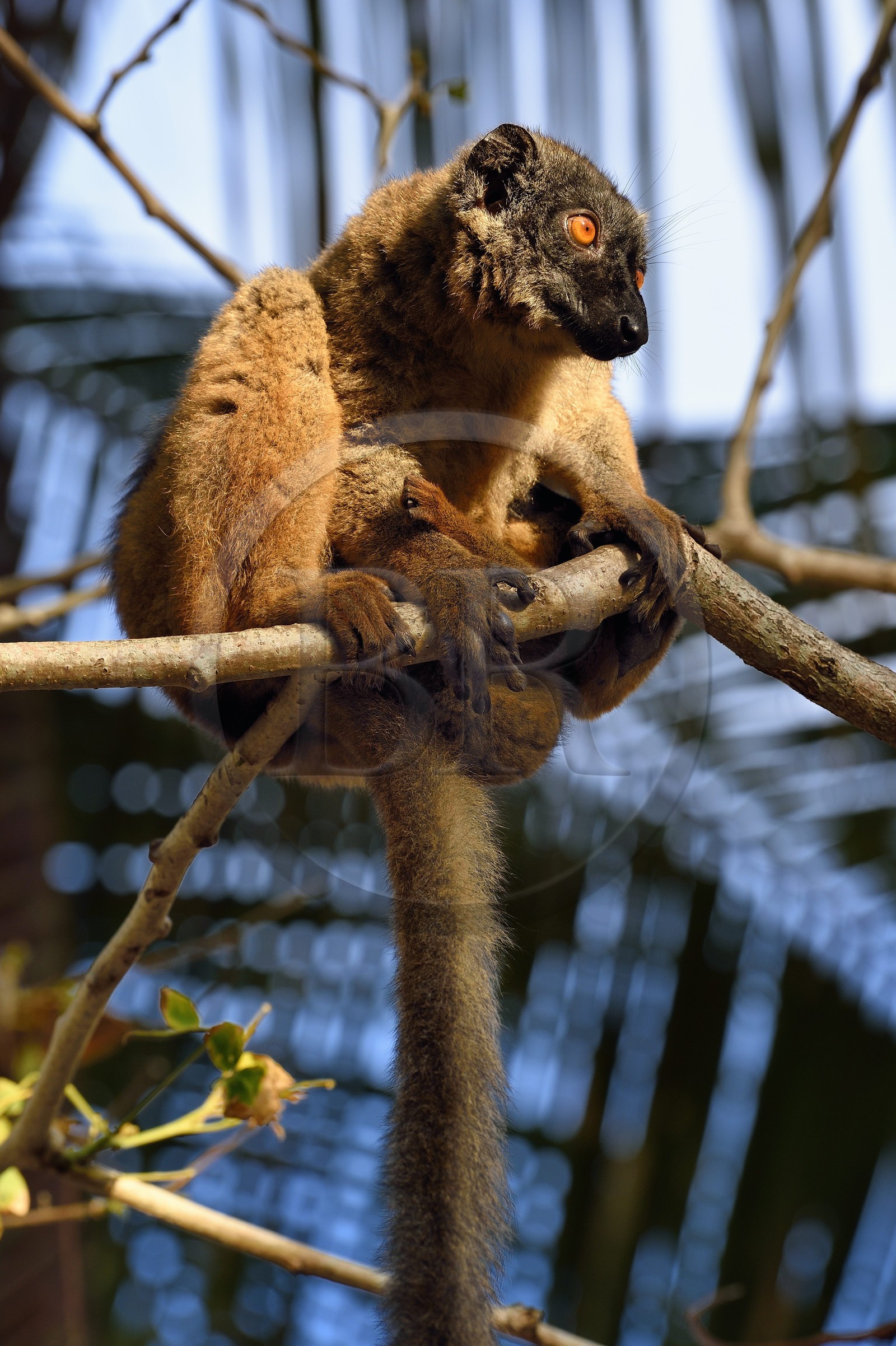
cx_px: 448
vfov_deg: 10.3
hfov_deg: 6.9
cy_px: 673
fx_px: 7475
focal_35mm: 200
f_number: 7.1
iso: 400
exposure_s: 1/250
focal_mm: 200
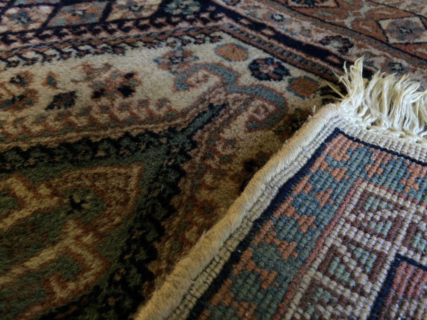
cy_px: 160
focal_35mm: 29
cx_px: 214
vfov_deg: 48.2
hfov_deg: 61.7
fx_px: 358
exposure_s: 1/33
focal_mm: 4.15
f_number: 2.2
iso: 160
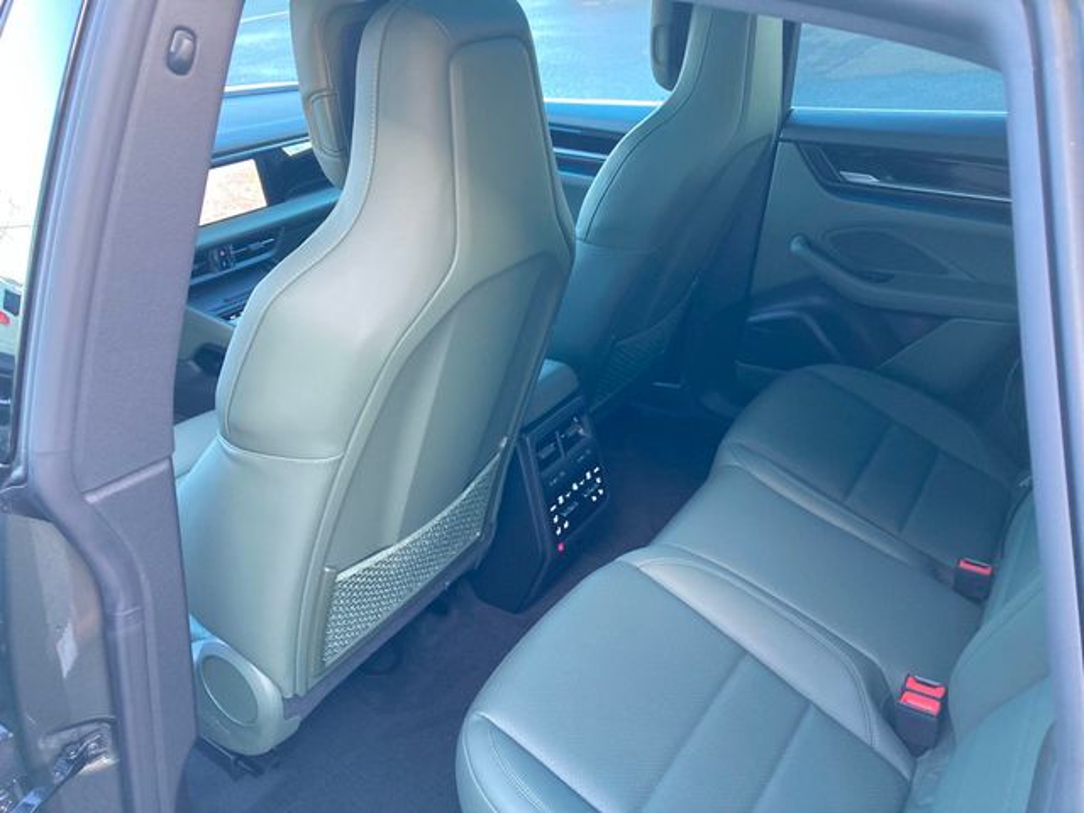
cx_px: 542
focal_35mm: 28
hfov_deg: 63.4
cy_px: 406
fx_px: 877
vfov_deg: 49.7
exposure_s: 1/60
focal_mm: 3.99
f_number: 1.8
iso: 125
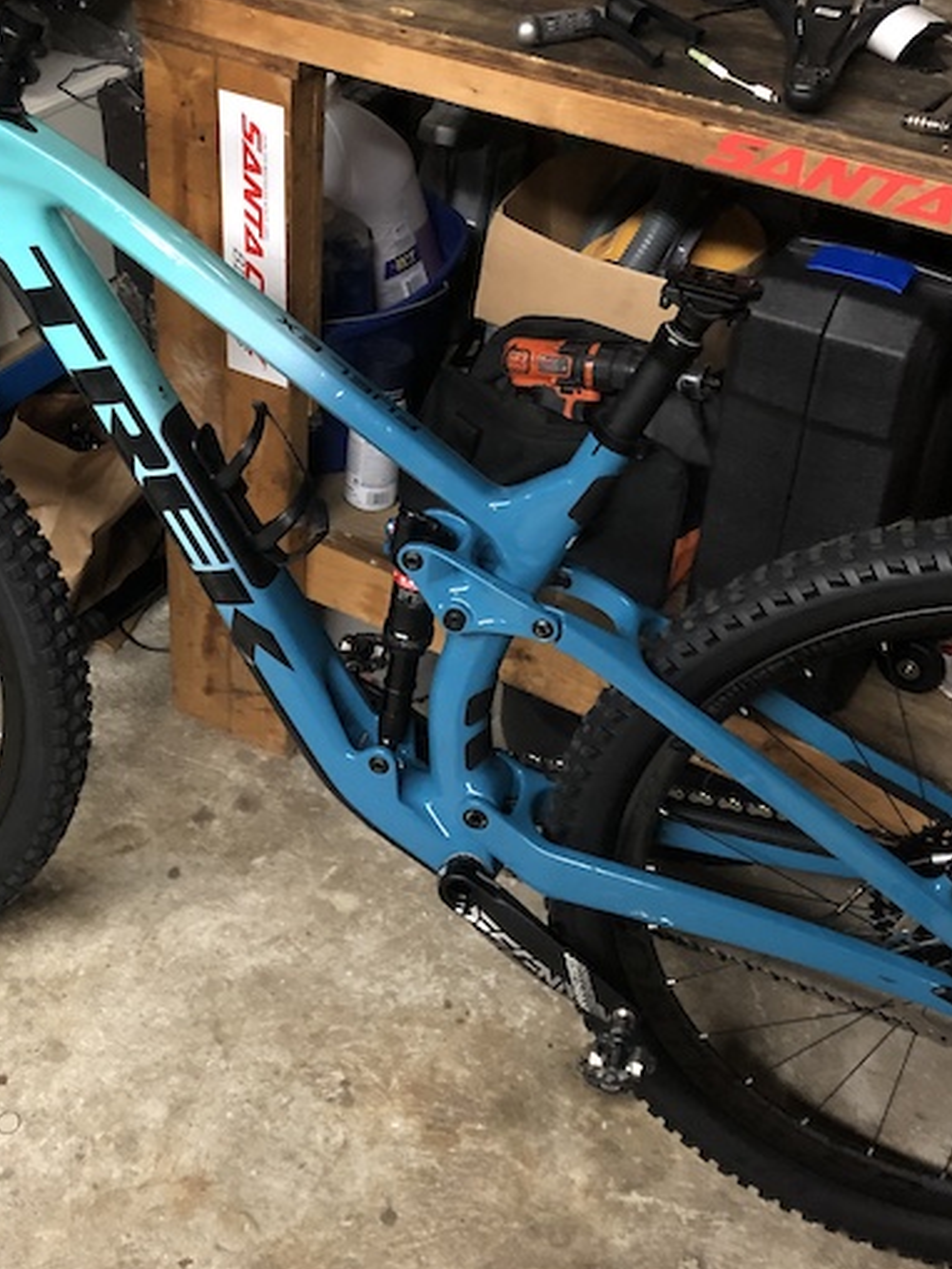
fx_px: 1613
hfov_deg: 32.6
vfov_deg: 42.8
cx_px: 314
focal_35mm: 44
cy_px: 539
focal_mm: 4
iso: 100
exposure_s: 1/5
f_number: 1.8
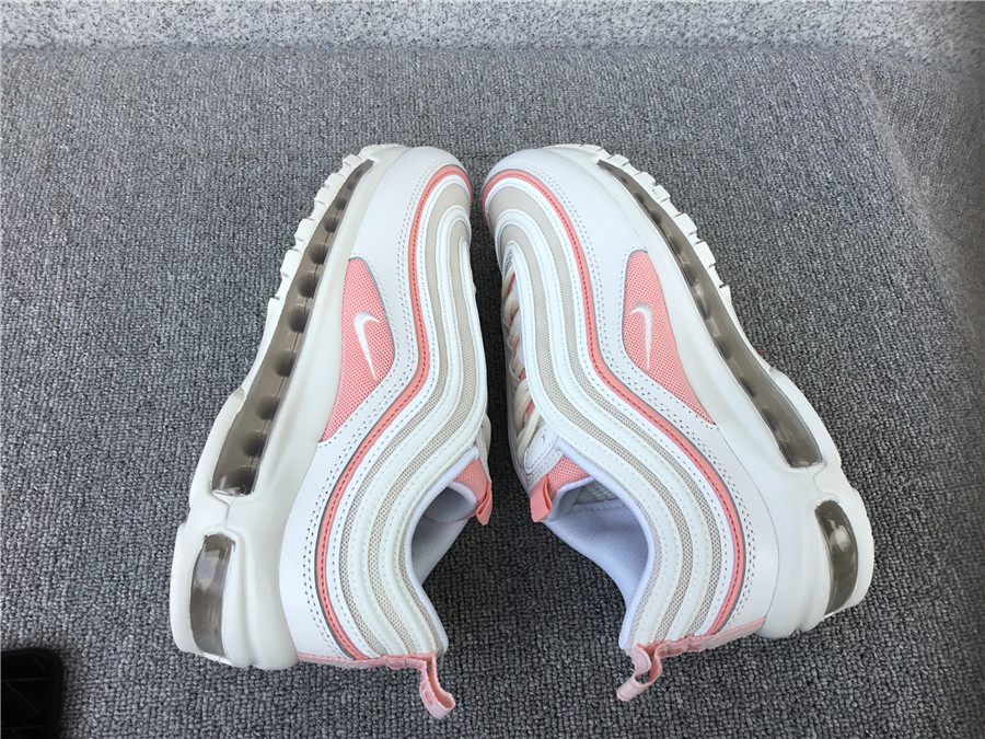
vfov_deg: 45.4
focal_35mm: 31
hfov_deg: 58.4
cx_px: 492
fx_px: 882
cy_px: 370
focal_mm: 3.3
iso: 25
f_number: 2.4
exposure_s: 1/141
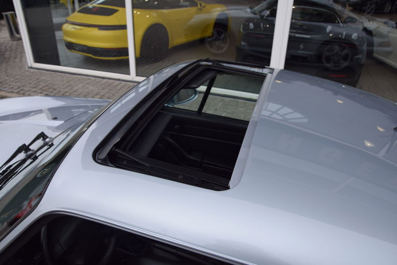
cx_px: 198
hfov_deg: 37.9
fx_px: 579
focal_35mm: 52
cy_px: 132
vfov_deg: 25.8
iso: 220
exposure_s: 1/250
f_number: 8
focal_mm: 35
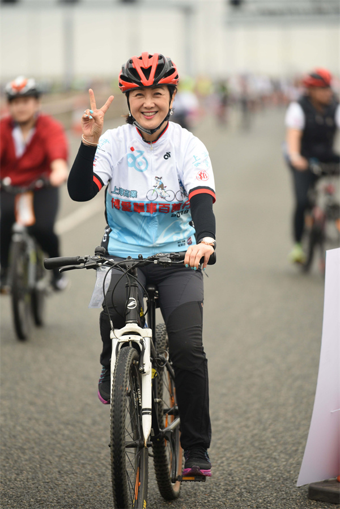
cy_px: 254
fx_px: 2829
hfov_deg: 6.9
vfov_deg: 10.3
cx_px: 170
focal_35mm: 200
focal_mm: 200
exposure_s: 1/500
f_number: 2.8
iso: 500
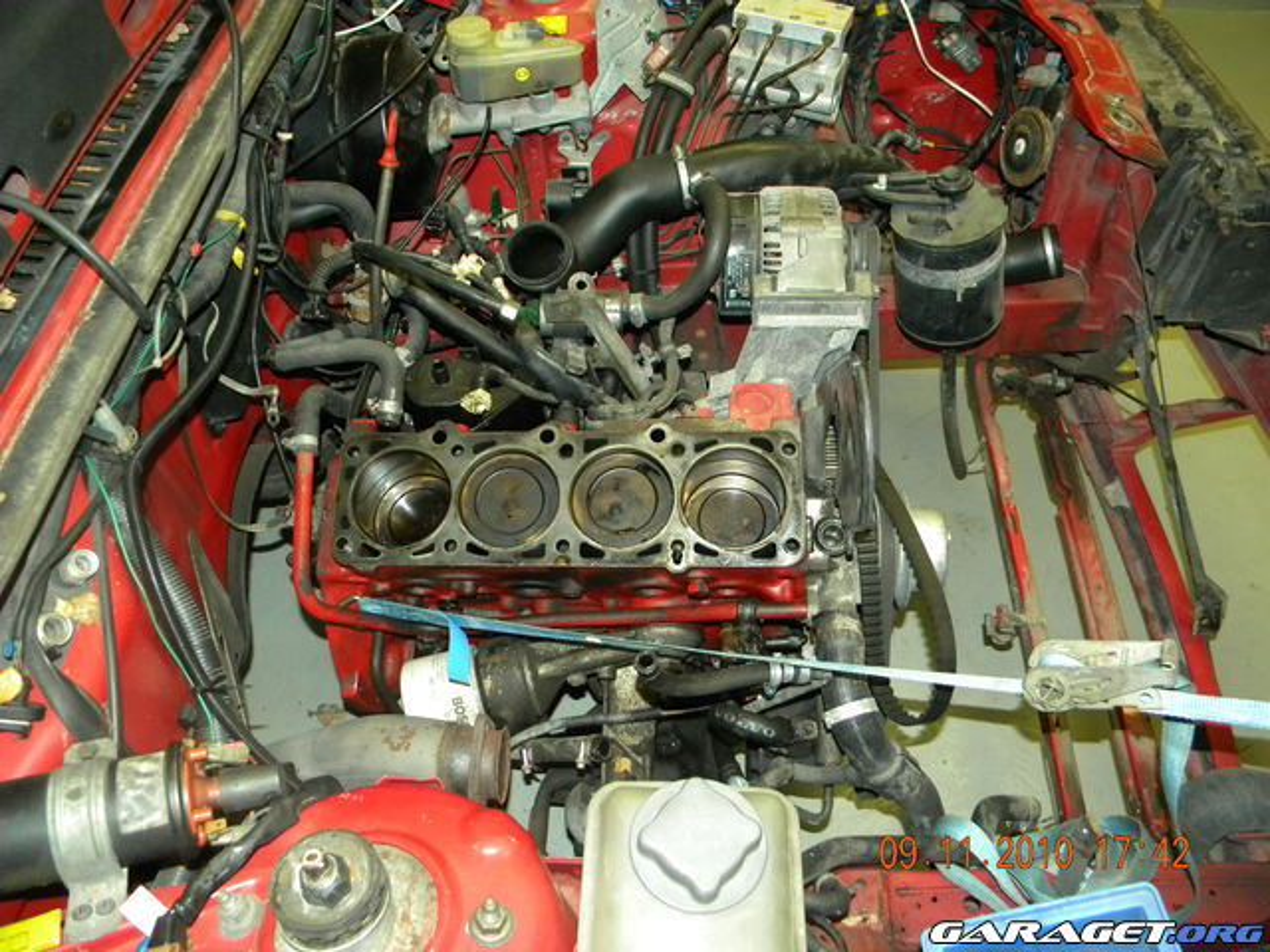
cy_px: 476
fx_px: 1027
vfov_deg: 49.7
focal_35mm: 28
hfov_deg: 63.4
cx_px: 635
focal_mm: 5
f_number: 3.5
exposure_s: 1/26
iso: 400
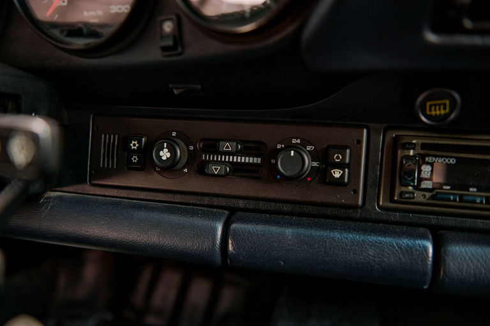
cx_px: 245
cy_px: 163
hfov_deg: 58.8
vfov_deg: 41.0
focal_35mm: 32
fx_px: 435
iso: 800
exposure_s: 1/125
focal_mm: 32
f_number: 2.8
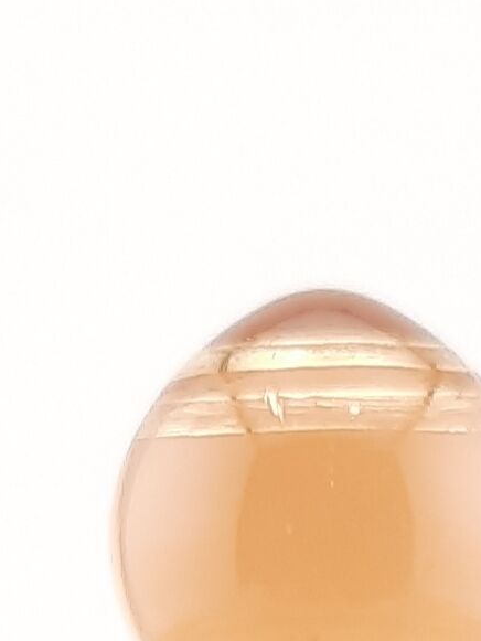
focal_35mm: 121
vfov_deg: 13.5
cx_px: 360
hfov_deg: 12.2
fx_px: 2241
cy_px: 1347
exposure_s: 1/227
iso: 32
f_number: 2
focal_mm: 4.6
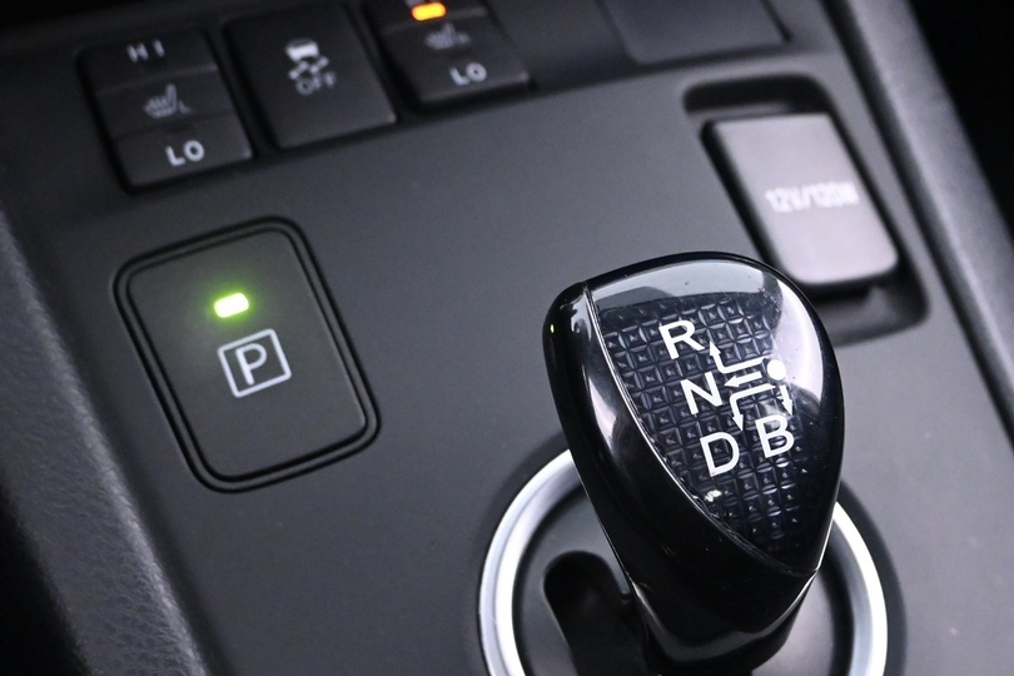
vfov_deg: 21.6
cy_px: 391
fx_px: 1774
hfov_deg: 31.5
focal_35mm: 63
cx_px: 706
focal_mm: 21
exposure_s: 1/13
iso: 3200
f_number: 4
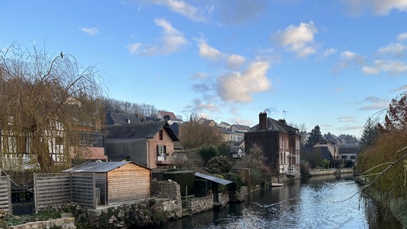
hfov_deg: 64.1
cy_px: 171
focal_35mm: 30
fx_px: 324
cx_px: 230
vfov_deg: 38.0
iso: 80
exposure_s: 1/756
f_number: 1.78
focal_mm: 6.86
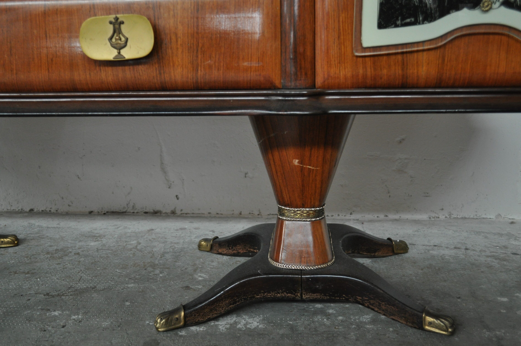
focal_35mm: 33
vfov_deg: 39.9
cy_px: 173
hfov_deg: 57.3
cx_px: 260
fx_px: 477
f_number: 3.8
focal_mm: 22
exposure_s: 1/40
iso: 800
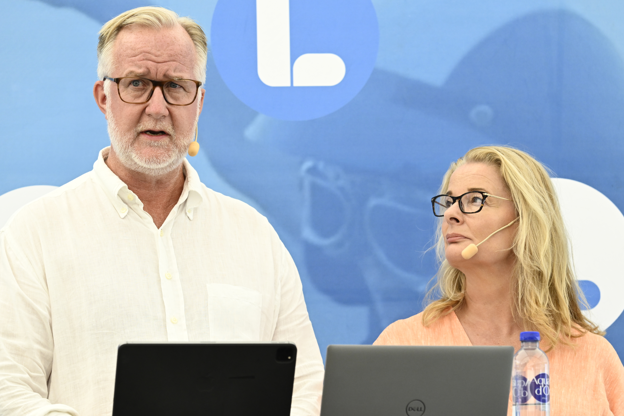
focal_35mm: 284
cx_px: 319
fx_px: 4922
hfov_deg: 7.3
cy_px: 256
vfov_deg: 4.8
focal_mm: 200
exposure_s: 1/640
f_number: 5
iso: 1250
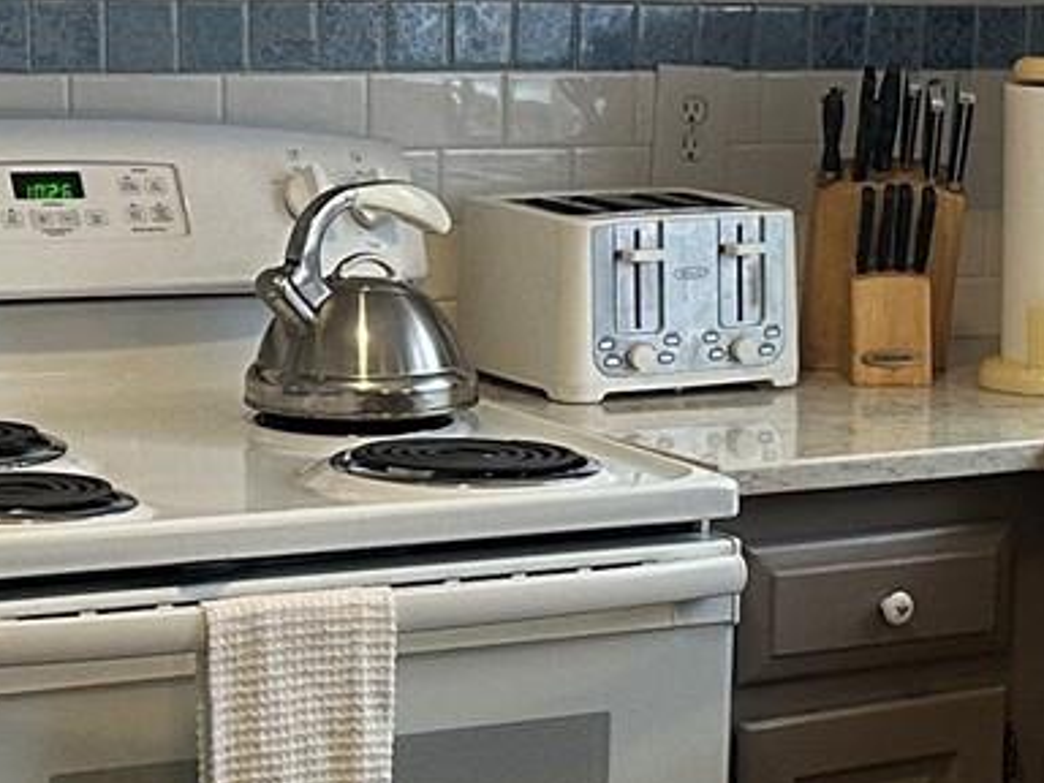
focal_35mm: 128
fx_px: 3860
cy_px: 517
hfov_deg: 15.1
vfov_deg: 11.6
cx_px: 1066
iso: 200
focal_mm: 6.86
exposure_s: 1/120
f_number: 1.78
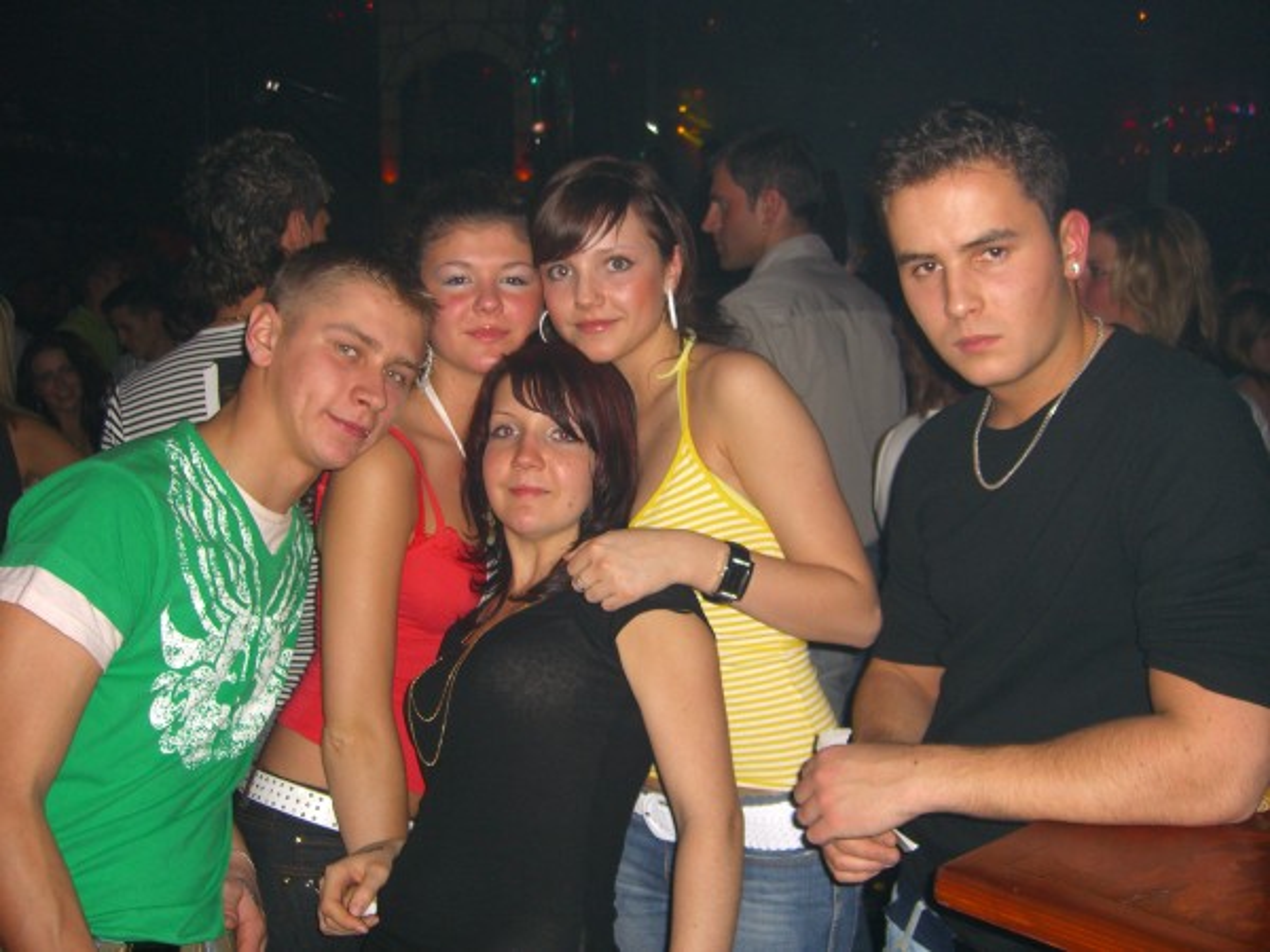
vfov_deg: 37.7
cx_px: 635
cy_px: 476
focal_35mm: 38
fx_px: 1394
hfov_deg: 49.0
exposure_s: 1/60
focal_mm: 7.9
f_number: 2.8
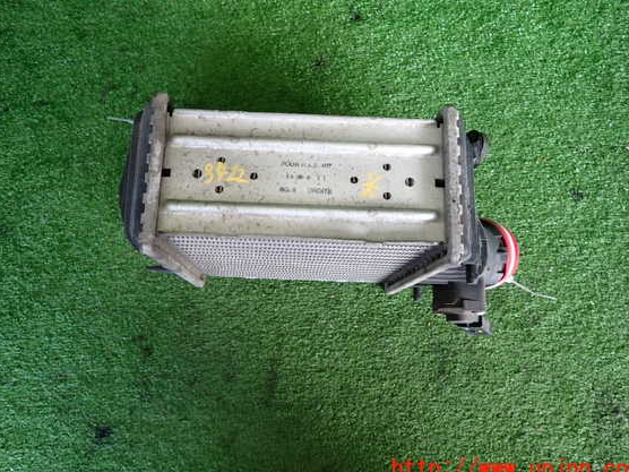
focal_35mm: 27
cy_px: 229
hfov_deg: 65.3
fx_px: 491
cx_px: 308
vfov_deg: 51.3
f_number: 2
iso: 200
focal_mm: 4.5
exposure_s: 1/80
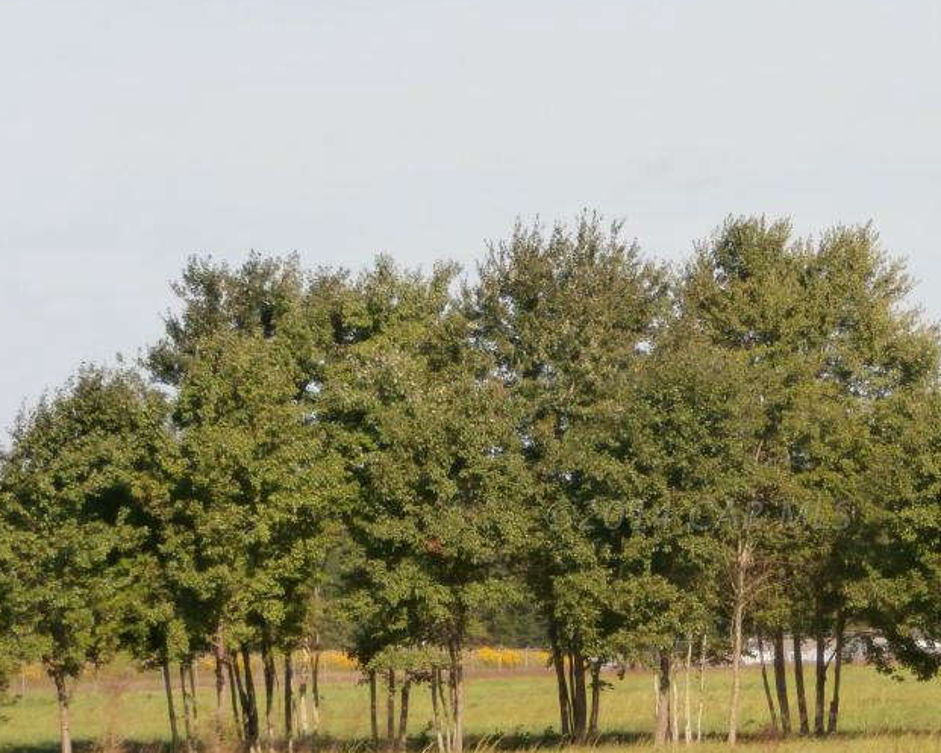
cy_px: 515
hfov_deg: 10.9
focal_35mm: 177
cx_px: 699
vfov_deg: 8.7
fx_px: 4930
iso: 100
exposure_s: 1/500
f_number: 5.4
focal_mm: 19.54
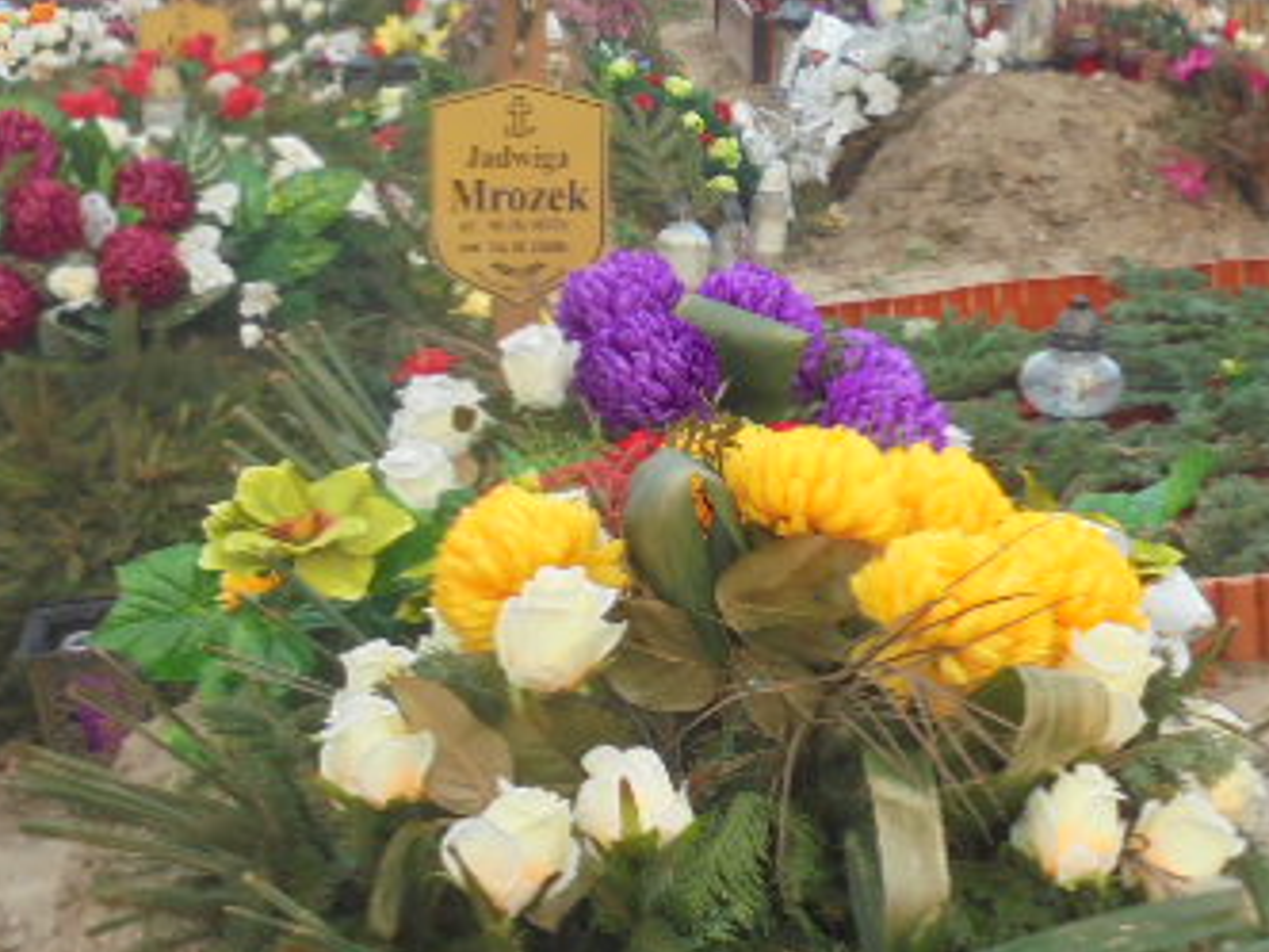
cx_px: 692
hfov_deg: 23.6
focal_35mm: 83
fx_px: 3043
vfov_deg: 17.8
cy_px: 539
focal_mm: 7.8
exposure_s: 1/80
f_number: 4.5
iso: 100
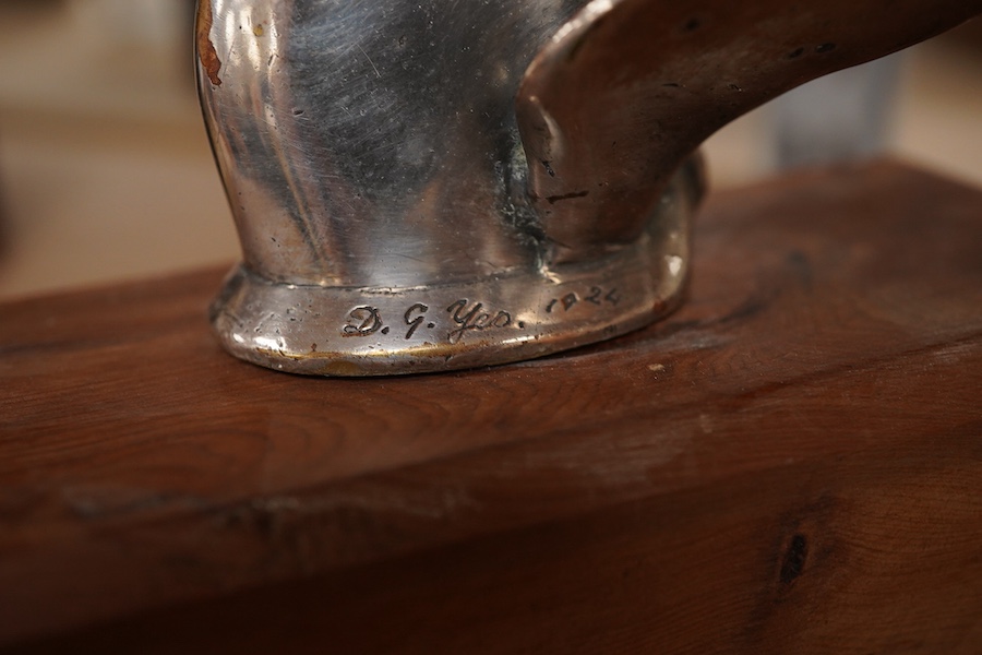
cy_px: 328
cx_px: 491
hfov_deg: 43.6
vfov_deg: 29.9
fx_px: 1227
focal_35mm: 45
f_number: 8
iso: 1250
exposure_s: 1/125
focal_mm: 30
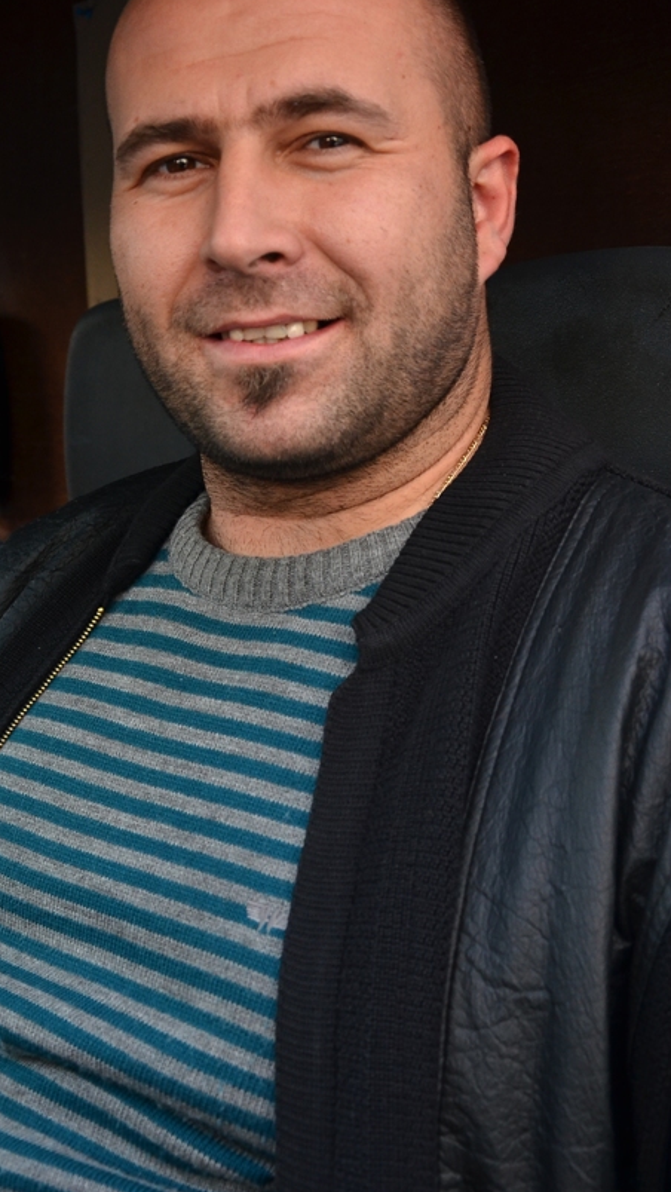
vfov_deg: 37.2
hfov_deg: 21.5
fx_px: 1770
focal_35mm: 56
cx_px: 349
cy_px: 551
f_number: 5.6
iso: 400
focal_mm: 28
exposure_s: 1/250
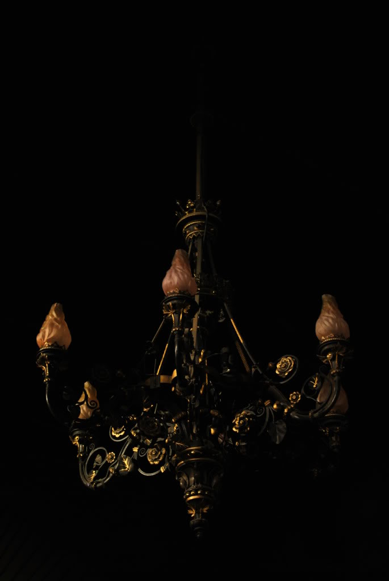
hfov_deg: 23.8
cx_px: 194
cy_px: 290
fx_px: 921
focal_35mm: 57
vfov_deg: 35.0
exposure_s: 1/5
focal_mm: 38
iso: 100
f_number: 5.3
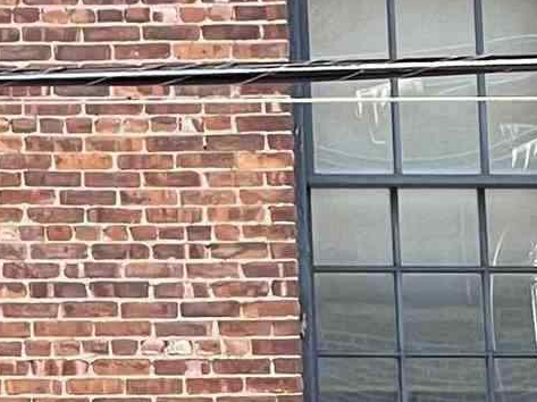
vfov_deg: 4.3
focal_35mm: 338
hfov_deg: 5.5
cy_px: 868
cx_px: -1014
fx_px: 5239
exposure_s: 1/99
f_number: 2
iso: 25
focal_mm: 6
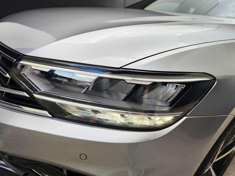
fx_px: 156
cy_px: 88
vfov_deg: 58.9
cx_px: 118
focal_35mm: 23
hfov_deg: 73.9
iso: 50
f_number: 1.69
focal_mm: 7.01
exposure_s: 1/120
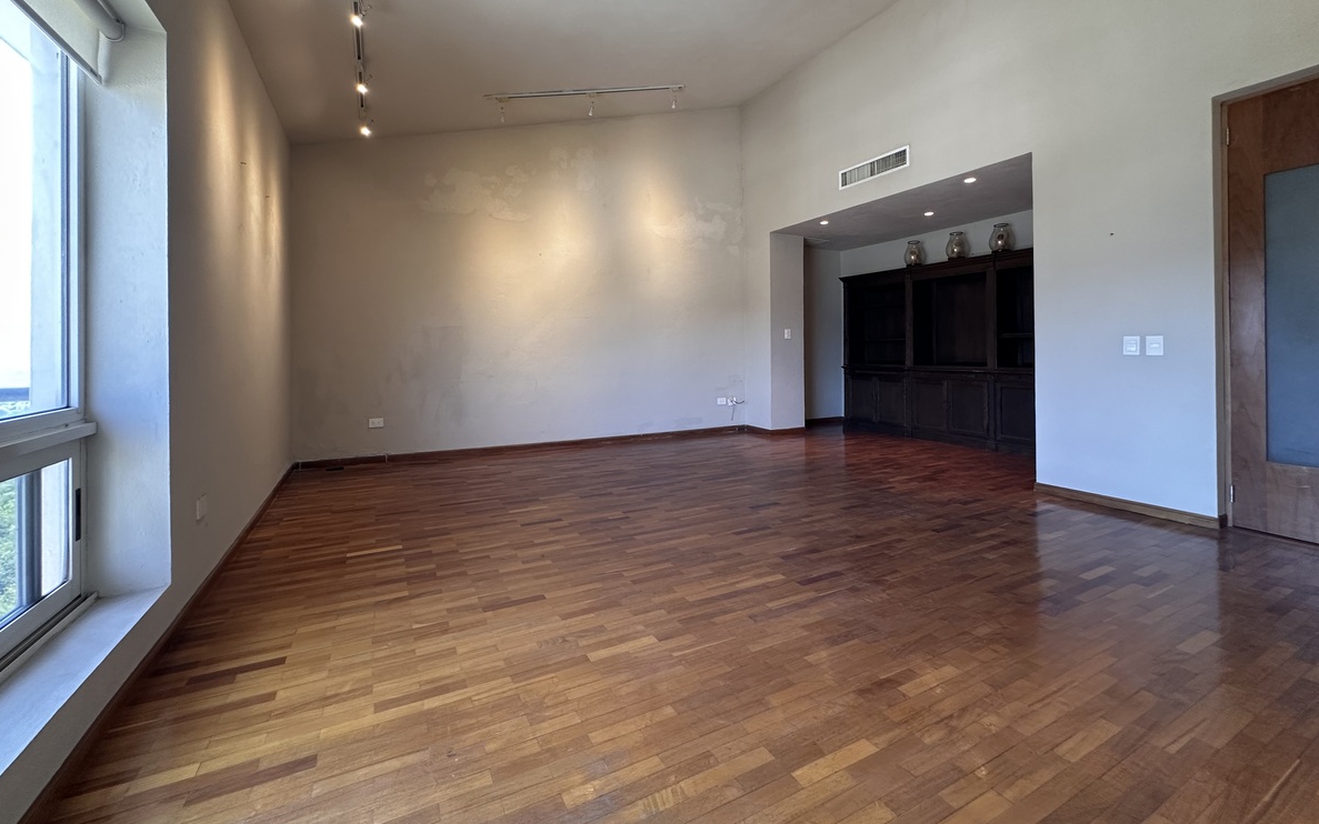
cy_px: 349
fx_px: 539
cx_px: 654
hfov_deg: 101.5
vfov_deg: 74.3
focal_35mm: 15
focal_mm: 2.22
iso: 160
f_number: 2.2
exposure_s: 1/60
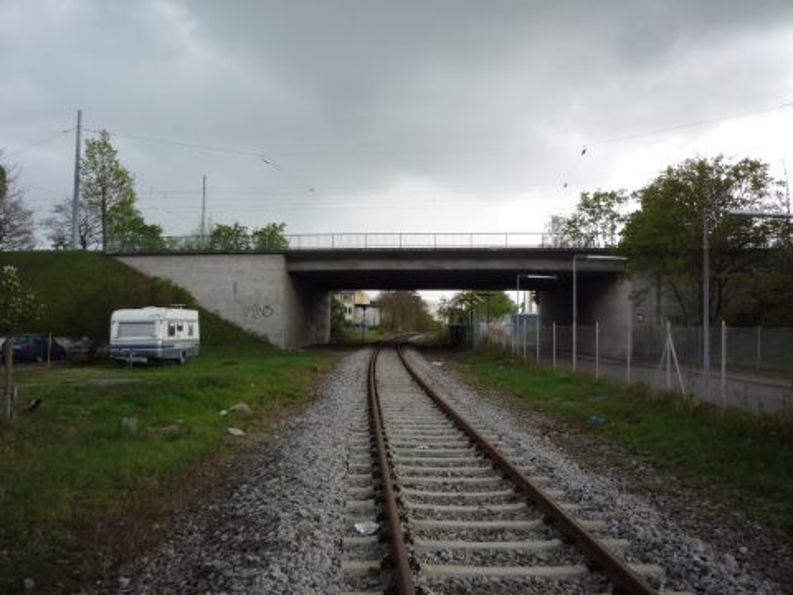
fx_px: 733
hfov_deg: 56.8
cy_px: 298
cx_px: 396
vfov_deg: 44.2
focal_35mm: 32
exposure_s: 1/125
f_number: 4
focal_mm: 5.2
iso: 100
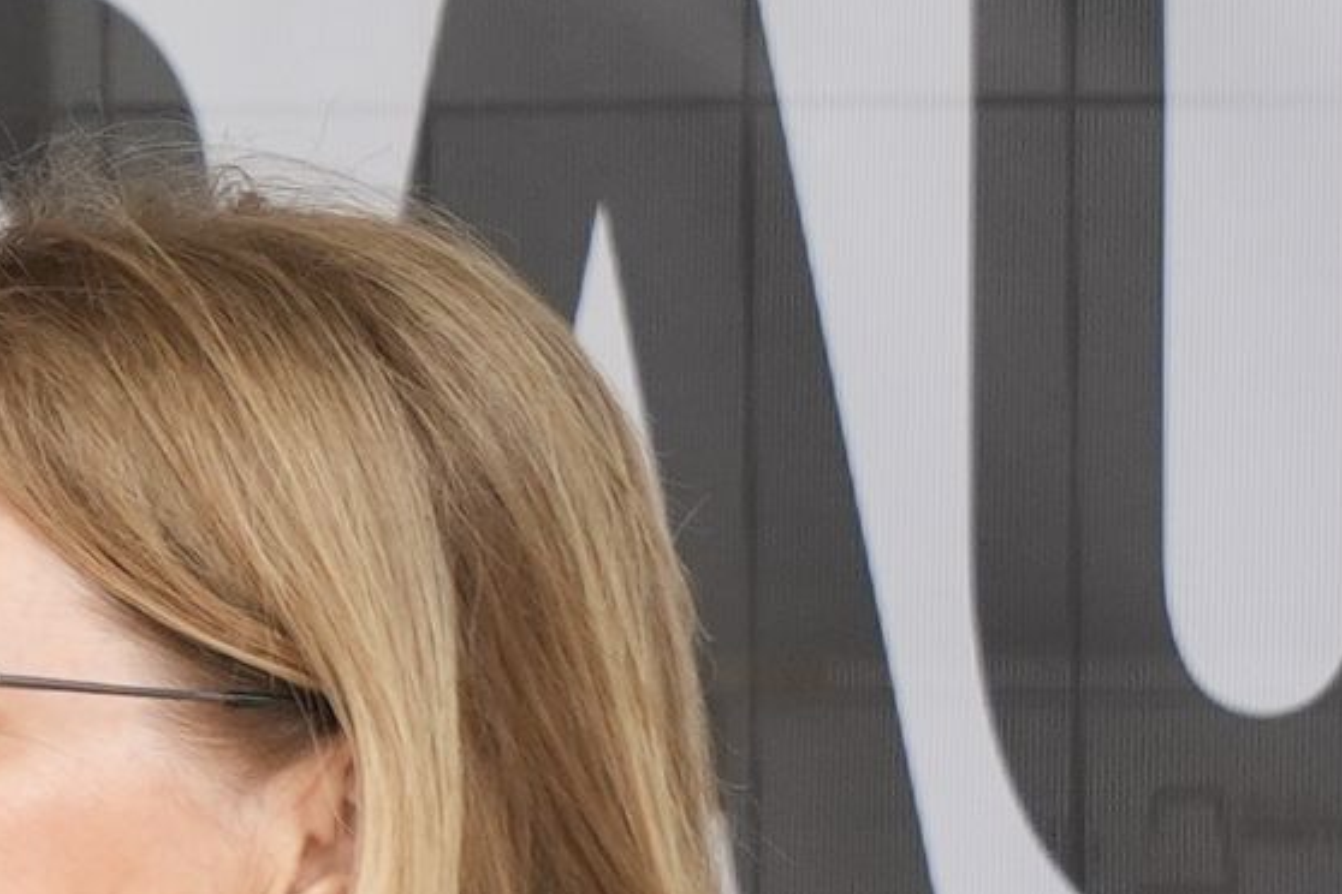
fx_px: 18973
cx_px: -2629
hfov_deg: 3.9
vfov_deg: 2.7
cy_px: 809
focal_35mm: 509
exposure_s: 1/400
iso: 640
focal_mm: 71
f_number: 4.5
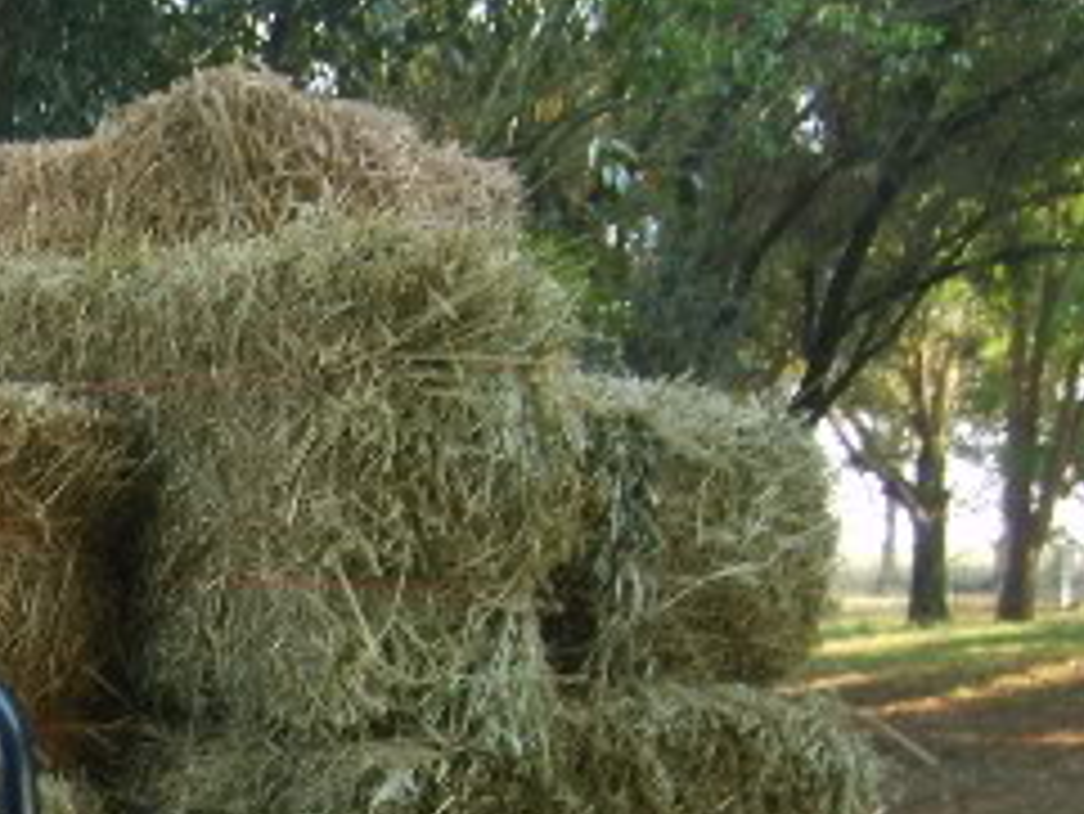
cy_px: 1021
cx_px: -202
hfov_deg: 19.8
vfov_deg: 15.2
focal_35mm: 93
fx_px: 2914
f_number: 2.8
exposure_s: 1/45
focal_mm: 5.8
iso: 50
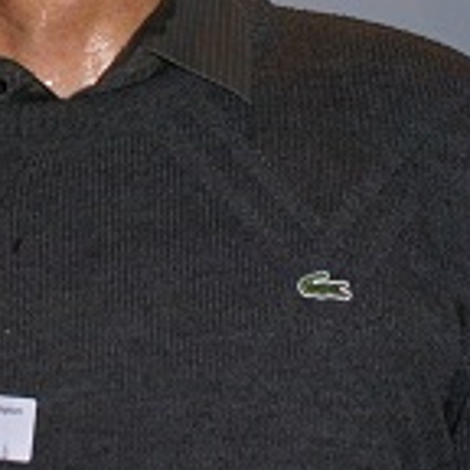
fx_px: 1582
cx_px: 55
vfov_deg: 16.5
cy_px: 0
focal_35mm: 103
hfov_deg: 16.7
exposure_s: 1/60
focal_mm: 30
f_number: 5.6
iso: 400
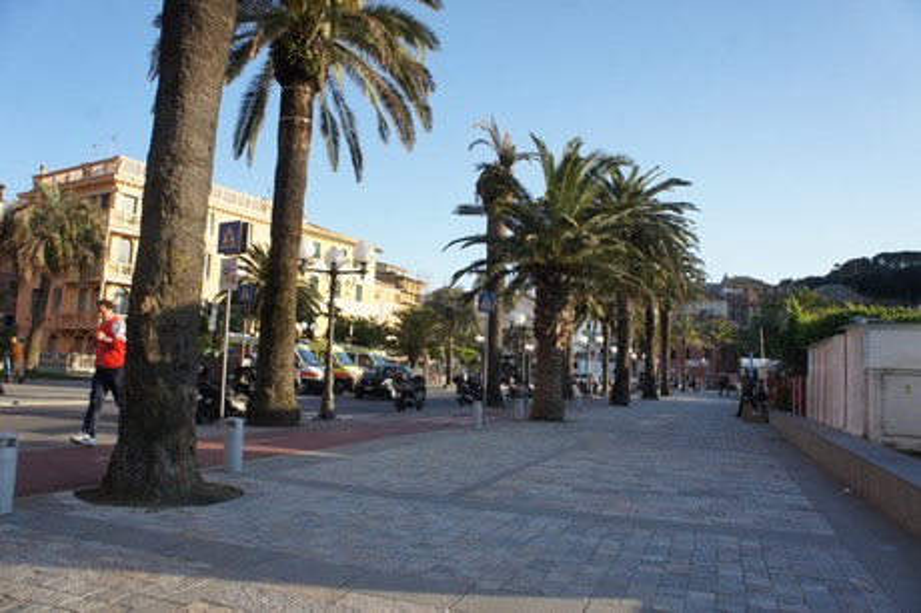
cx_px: 460
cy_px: 306
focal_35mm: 27
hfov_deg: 67.4
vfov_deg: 47.9
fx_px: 690
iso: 320
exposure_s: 1/250
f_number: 7.1
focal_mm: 18
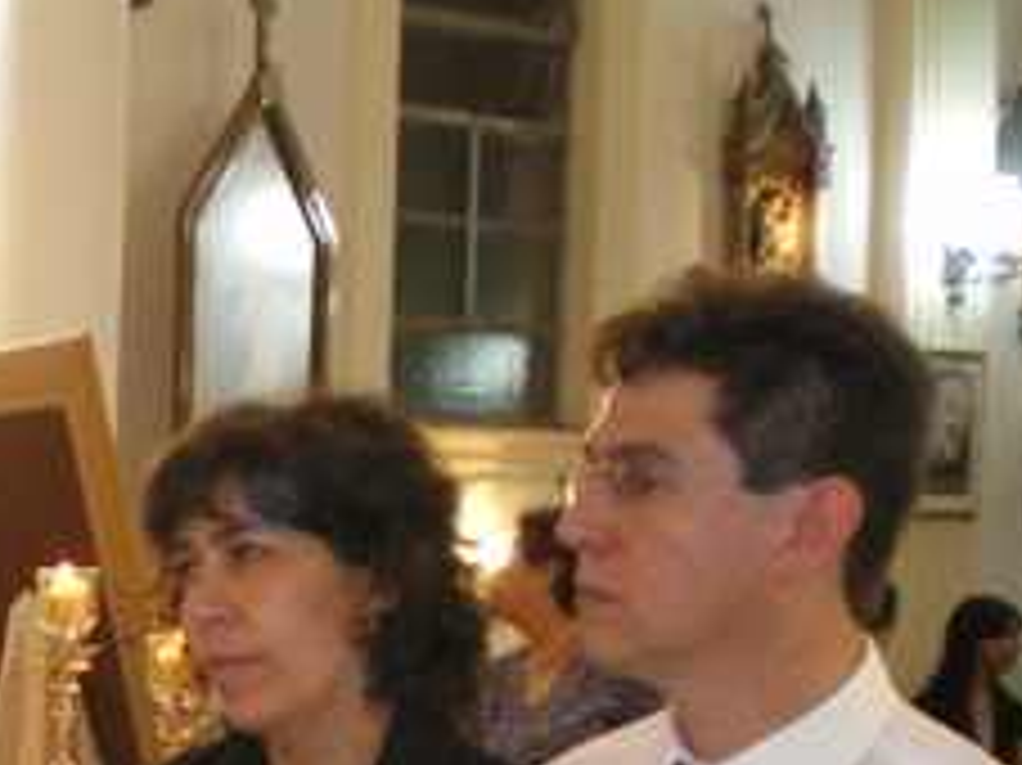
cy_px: 1035
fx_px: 3157
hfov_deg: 17.1
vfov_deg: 13.3
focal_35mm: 107
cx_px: -387
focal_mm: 6.3
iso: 400
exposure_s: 1/30
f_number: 3.1
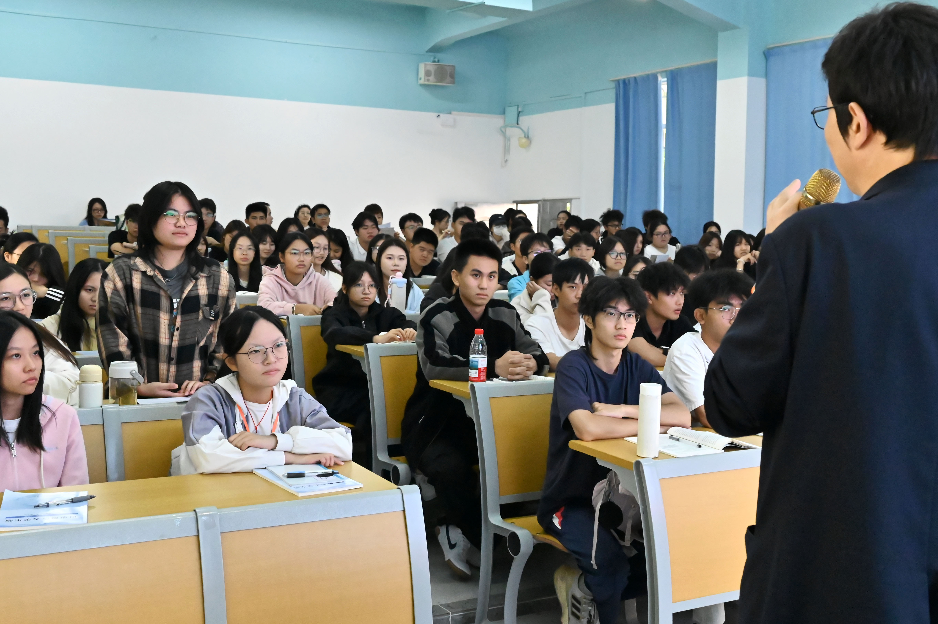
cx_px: 490
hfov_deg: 45.4
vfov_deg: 31.1
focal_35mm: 43
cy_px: 279
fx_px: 1120
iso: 10000
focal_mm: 34
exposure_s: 1/200
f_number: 7.1
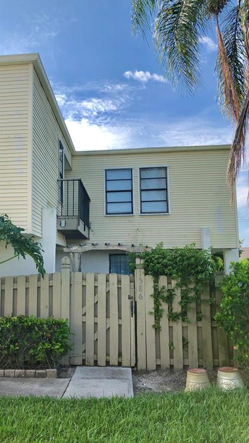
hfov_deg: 37.4
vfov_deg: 62.6
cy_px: 223
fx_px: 364
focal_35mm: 31
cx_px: 86
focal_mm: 4
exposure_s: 1/1350
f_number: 1.8
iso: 20
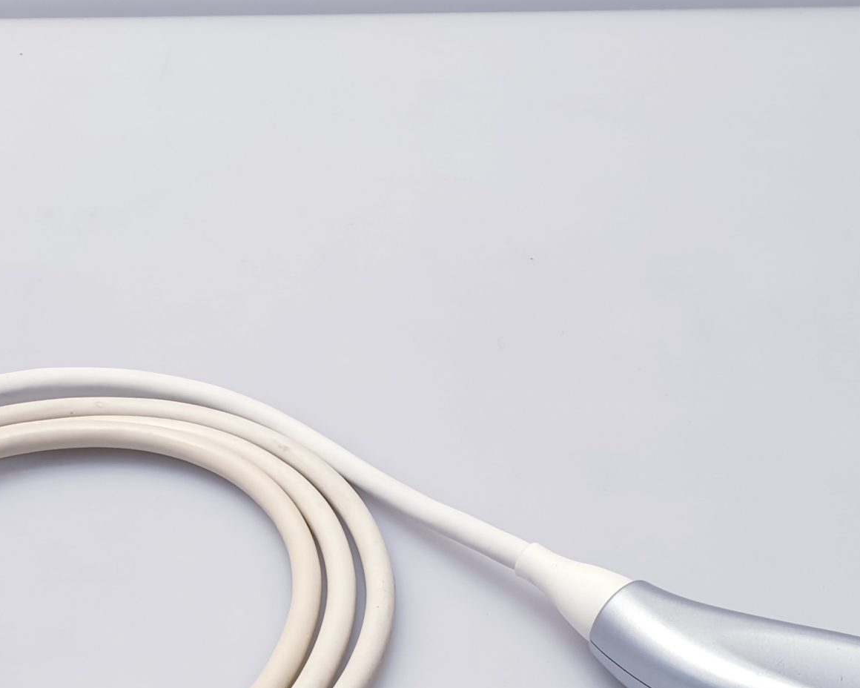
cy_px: 598
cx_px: 337
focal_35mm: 56
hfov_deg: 33.5
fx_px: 1425
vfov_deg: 26.4
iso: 50
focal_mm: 4.3
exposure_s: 1/50
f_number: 2.4
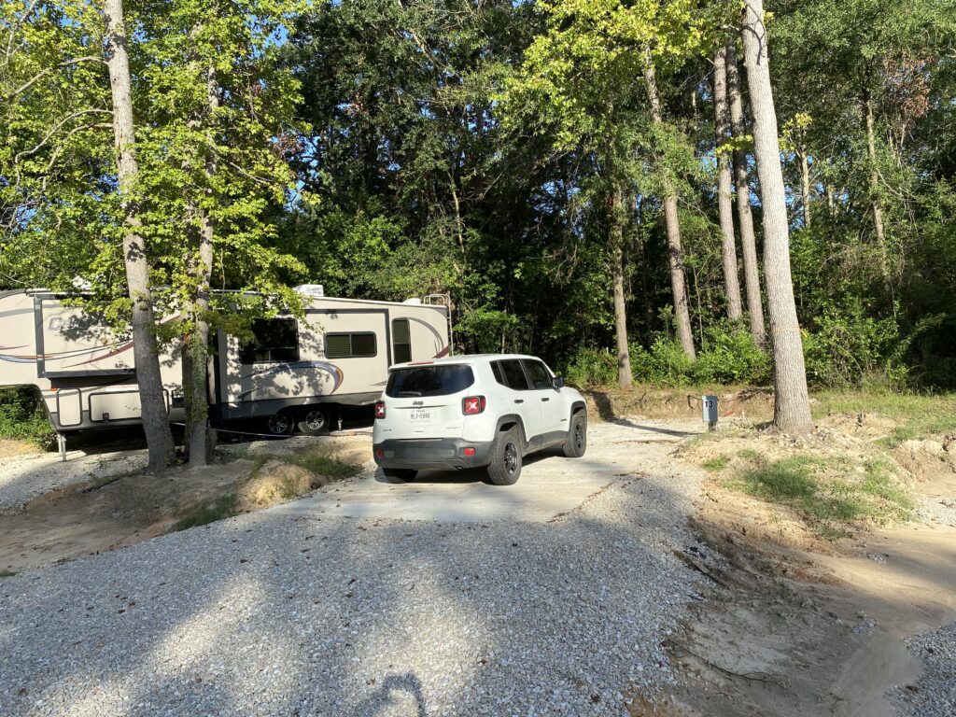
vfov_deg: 53.1
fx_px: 718
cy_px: 358
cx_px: 478
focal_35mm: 26
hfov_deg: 67.3
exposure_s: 1/1287
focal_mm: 4.25
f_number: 1.8
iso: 32
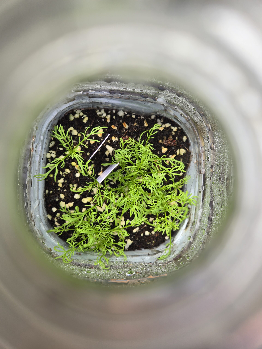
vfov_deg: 73.9
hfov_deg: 58.9
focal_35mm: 23
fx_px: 232
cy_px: 174
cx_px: 131
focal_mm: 5.4
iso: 25
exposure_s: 1/434
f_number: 1.8
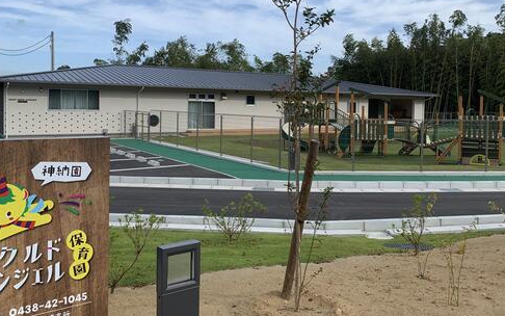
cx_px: 247
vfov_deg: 37.1
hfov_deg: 56.7
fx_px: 468
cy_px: 123
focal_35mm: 34
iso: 25
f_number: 1.8
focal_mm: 4.25
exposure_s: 1/1585
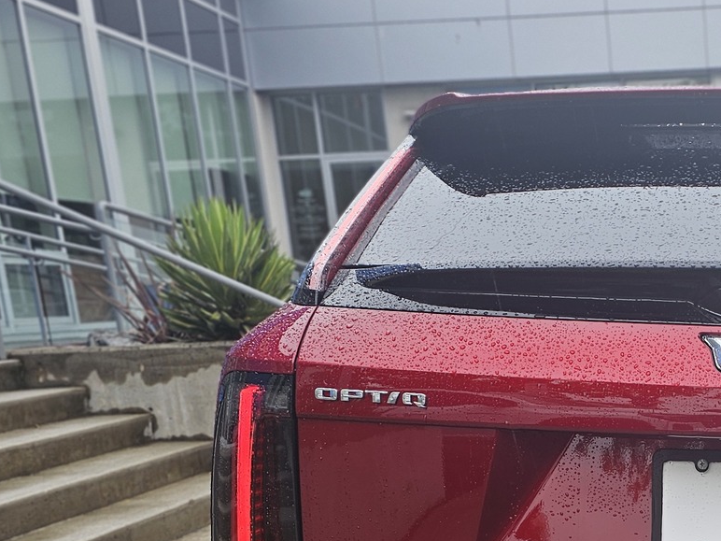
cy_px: 610
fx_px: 1271
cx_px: 769
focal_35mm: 61
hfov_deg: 29.0
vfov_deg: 22.5
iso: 10
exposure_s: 1/177
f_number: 1.7
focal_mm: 6.3
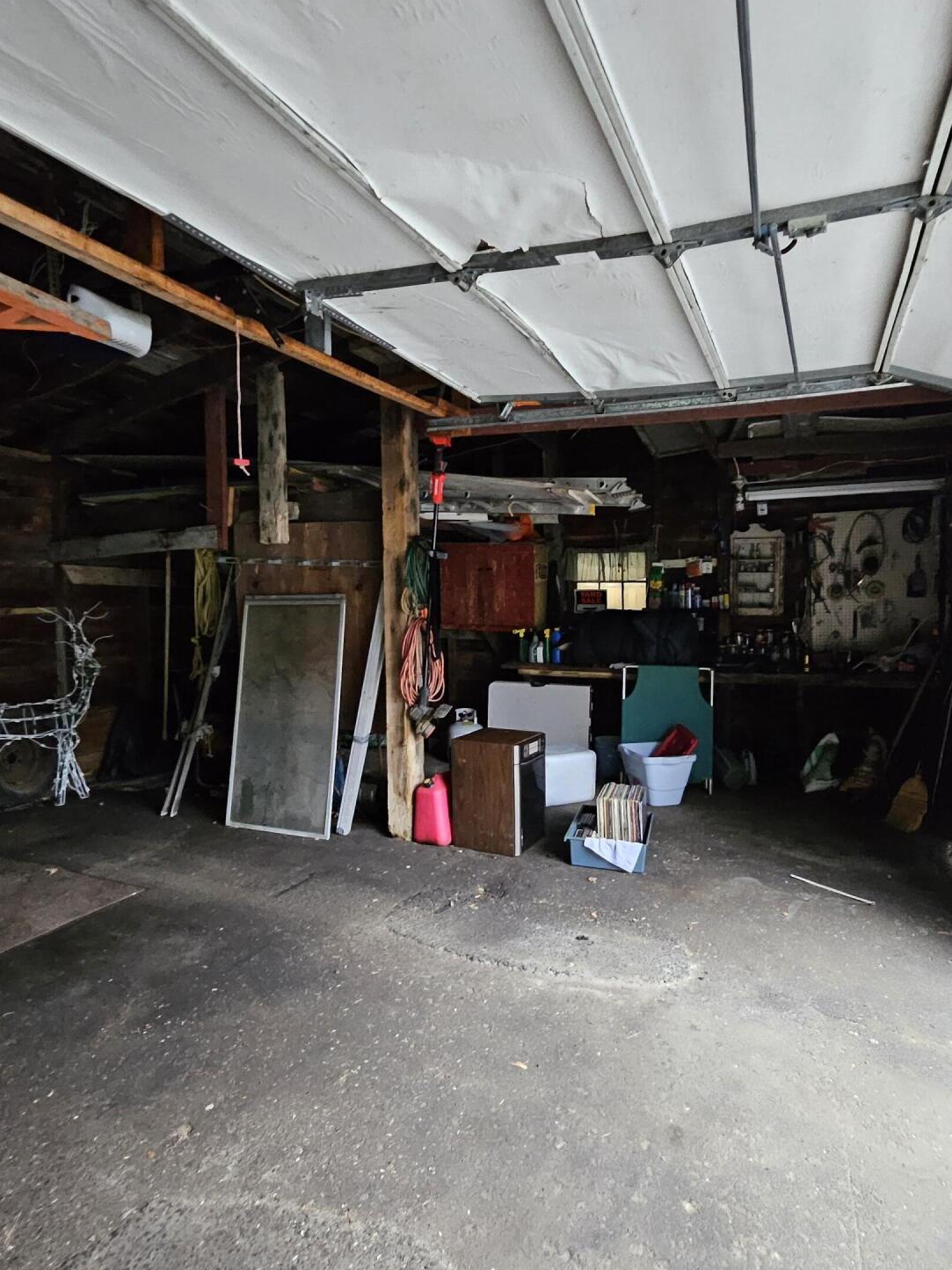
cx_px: 534
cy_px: 632
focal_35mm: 18
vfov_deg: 87.8
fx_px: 660
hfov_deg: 71.3
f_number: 2.2
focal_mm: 1.74
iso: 400
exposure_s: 1/30
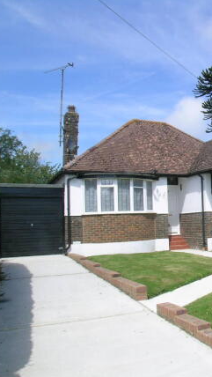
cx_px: 244
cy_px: 191
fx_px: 459
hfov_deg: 24.0
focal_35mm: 46
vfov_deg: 44.6
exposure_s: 1/246
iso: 50
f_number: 6.5
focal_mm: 6.5
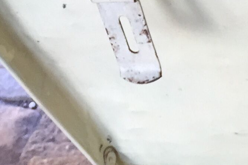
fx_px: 1019
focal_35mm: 148
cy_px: 285
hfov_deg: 12.3
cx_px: 489
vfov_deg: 8.9
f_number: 2.2
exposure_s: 1/100
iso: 50
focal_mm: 4.15
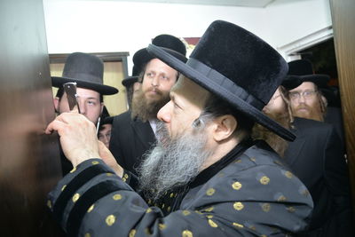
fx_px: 237
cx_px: 178
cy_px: 118
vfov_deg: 53.2
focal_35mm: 24
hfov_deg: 73.7
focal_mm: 24
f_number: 4
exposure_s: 1/100
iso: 1000
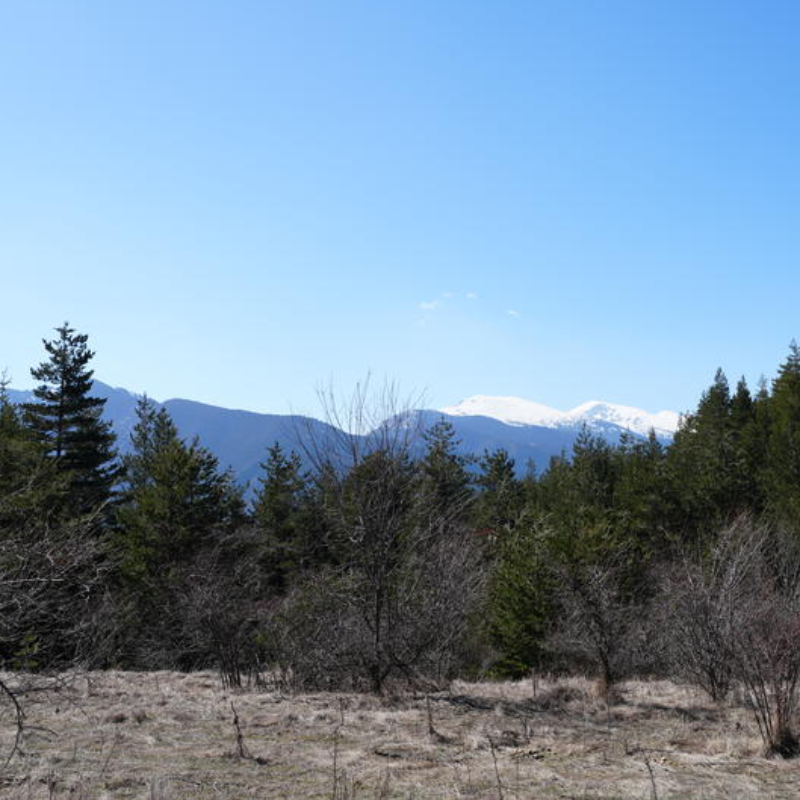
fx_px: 1177
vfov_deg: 37.6
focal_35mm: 45
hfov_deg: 37.4
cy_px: 398
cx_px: 485
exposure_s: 1/160
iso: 100
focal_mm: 35
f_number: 10
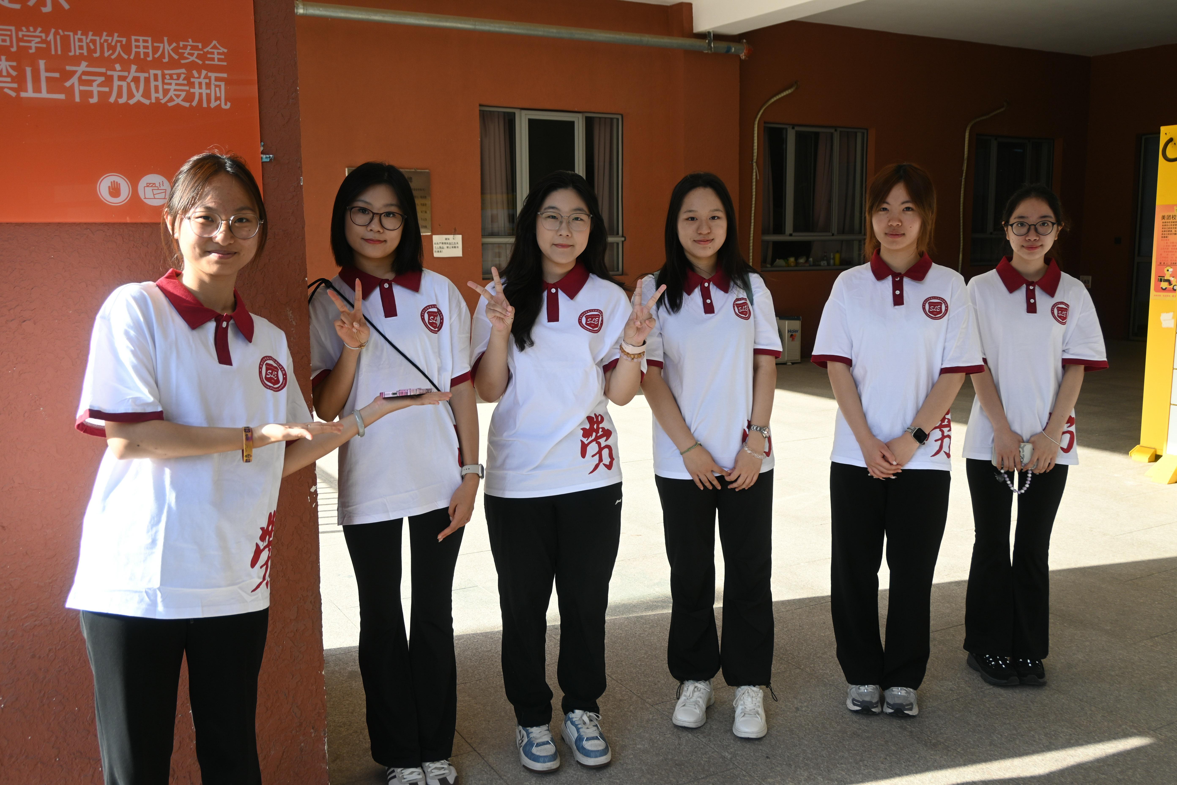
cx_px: 588
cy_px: 392
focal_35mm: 32
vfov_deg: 40.8
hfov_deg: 58.3
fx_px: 1054
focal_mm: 21.5
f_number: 4.5
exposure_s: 1/160
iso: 100
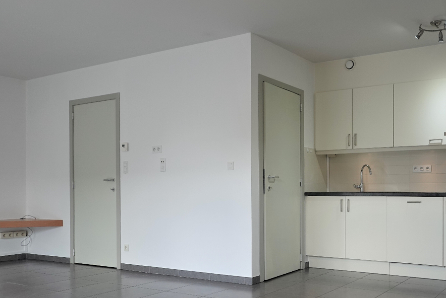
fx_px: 446
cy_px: 195
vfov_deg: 36.6
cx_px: 328
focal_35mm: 36
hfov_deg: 51.2
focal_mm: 9
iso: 125
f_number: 2.8
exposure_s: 1/80
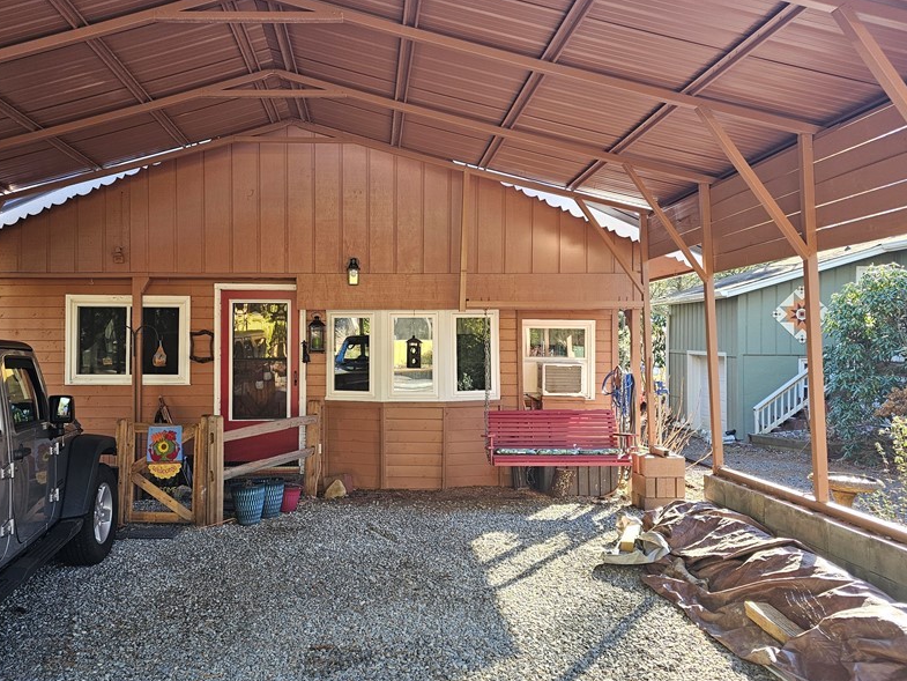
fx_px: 786
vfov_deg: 46.8
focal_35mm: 30
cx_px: 371
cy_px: 319
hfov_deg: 59.5
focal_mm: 6.3
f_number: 1.7
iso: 100
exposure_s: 1/180
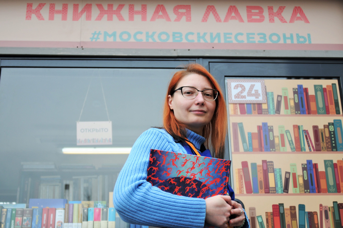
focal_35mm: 54
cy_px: 114
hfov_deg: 36.9
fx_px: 514
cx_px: 172
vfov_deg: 25.1
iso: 160
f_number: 4
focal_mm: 36
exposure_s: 1/320
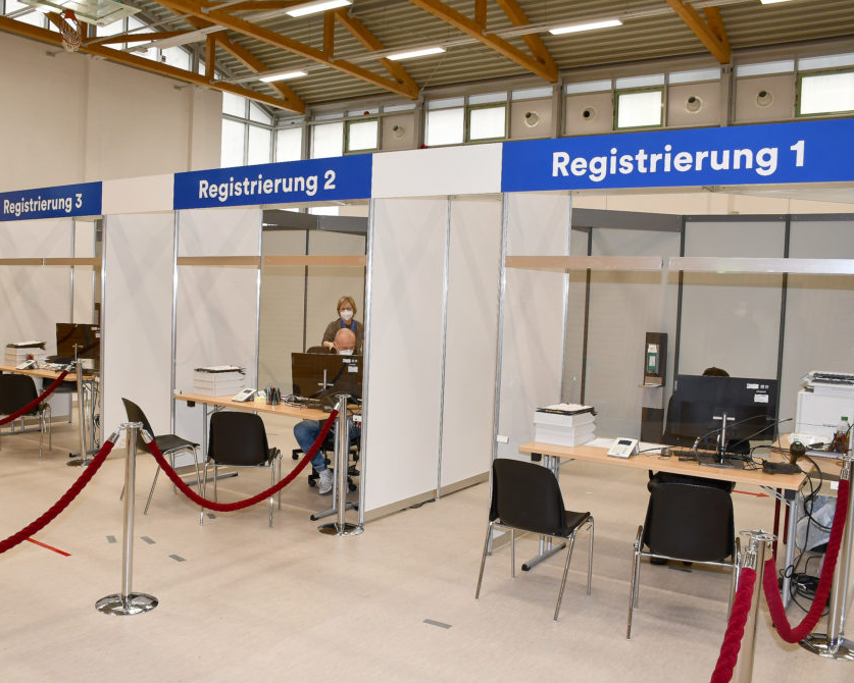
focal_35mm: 31
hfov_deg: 57.0
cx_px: 373
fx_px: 784
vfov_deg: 47.1
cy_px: 336
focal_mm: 18
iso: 640
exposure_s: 1/100
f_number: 6.3
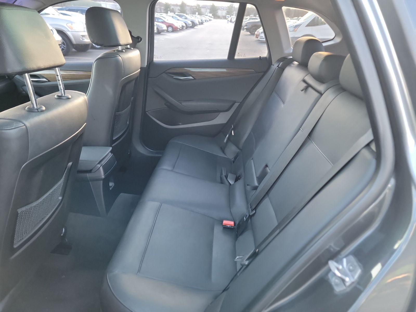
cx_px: 208
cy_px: 156
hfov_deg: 71.6
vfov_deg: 56.8
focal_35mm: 24
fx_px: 288
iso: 579
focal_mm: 6.7
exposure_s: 1/59
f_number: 1.8
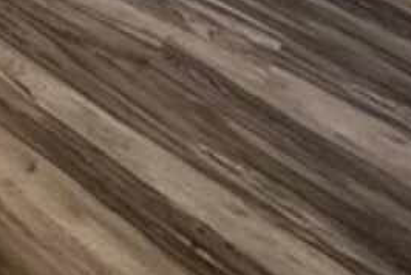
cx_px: -189
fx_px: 800
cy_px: -412
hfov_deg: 23.6
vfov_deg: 13.4
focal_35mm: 70
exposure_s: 1/60
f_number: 2.2
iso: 160
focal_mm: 2.22
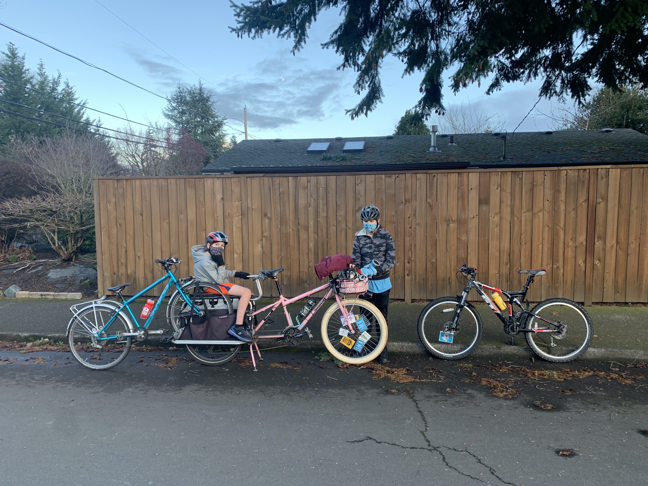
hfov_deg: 67.3
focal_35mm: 26
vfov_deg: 53.1
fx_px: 487
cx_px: 324
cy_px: 243
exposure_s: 1/121
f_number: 1.8
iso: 32
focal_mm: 4.25
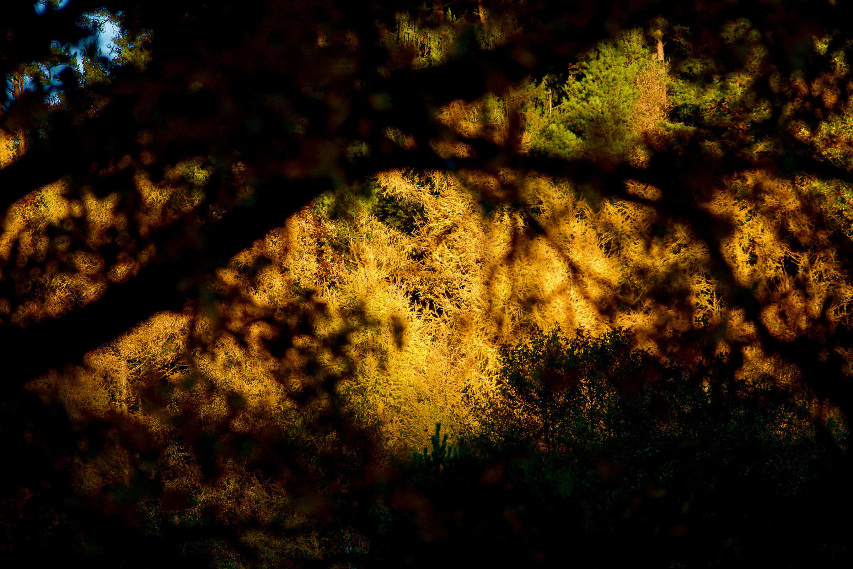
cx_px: 426
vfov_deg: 4.6
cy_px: 284
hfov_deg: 6.9
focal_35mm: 300
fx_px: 7111
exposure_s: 1/350
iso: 100
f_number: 5.6
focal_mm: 300
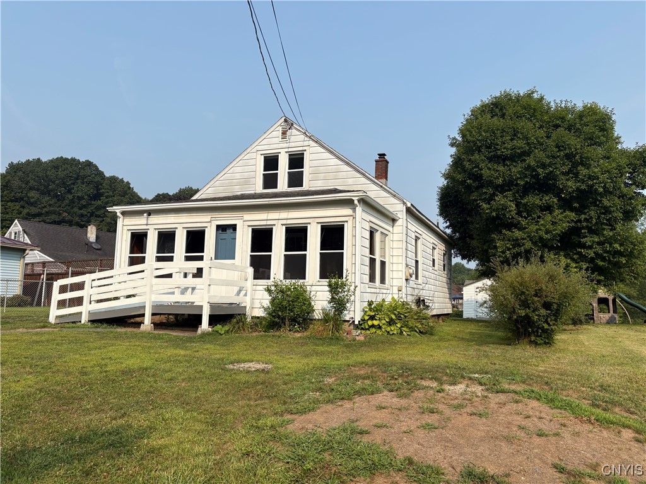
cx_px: 323
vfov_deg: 53.1
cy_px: 242
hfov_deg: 67.3
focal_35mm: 26
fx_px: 485
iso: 50
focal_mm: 5.96
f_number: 1.6
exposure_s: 1/3831
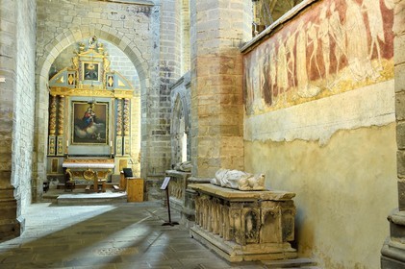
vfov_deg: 35.0
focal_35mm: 38
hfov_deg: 50.7
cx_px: 202
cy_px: 134
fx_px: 427
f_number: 6.3
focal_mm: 38
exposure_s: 1/10
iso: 1600
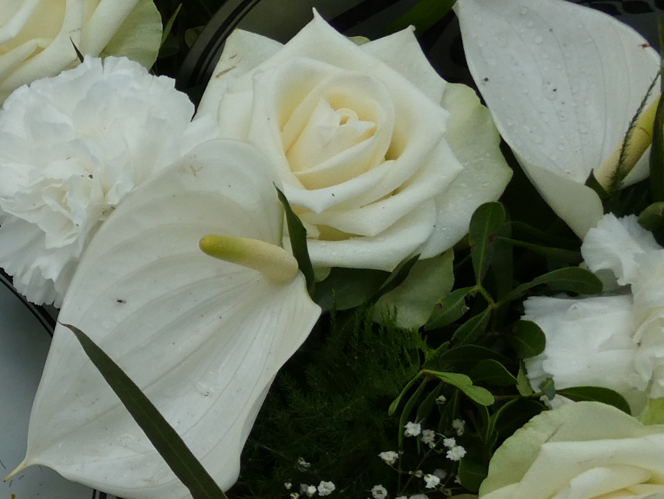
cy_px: 484
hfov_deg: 25.0
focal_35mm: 66
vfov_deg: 21.6
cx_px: -226
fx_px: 1266
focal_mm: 4.3
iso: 100
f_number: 3.3
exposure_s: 1/60
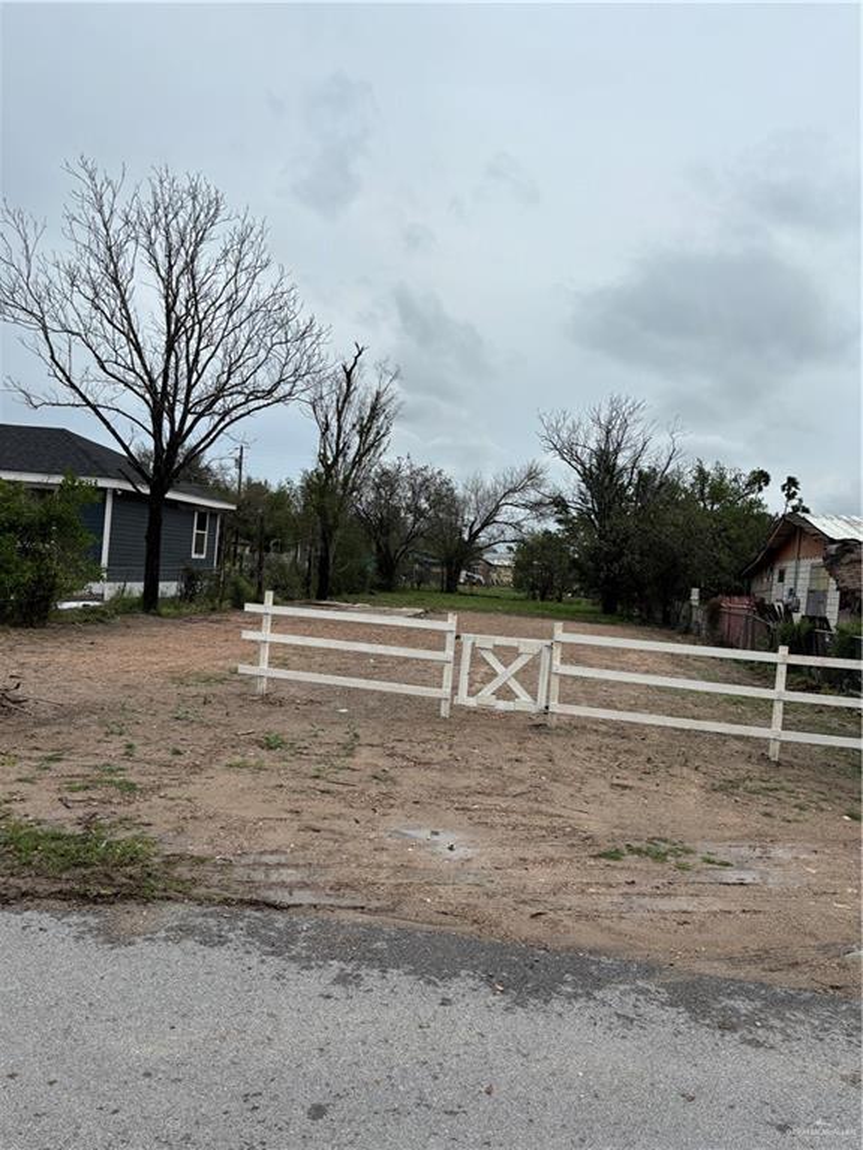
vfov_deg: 67.3
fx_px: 864
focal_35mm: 26
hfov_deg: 53.1
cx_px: 432
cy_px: 575
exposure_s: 1/3106
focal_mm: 5.96
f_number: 1.6
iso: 50
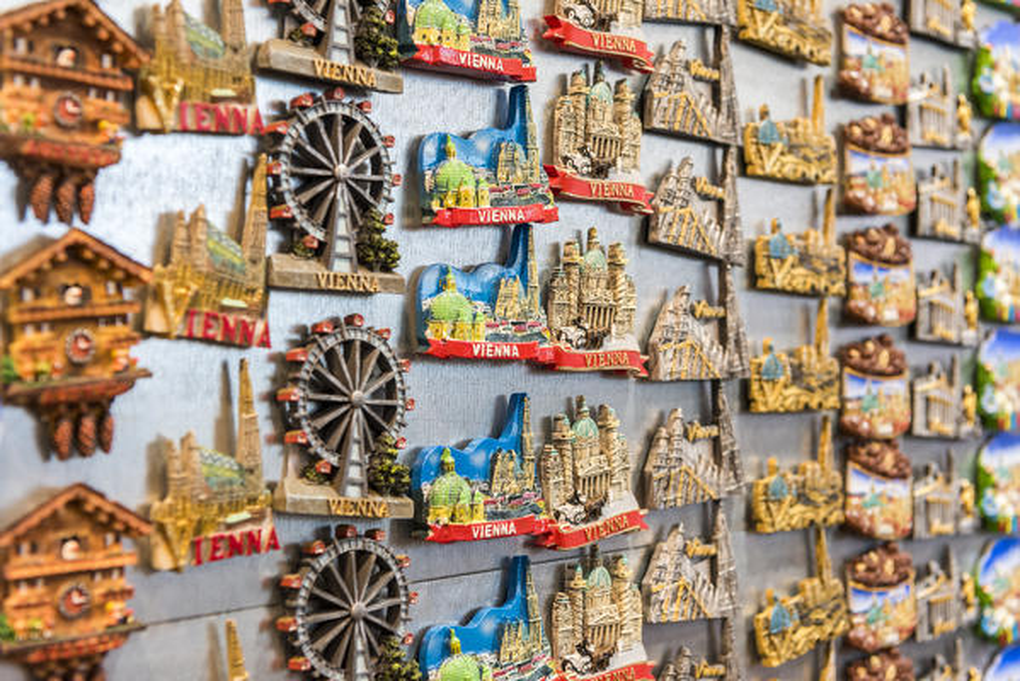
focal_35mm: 58
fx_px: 1644
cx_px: 510
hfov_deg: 34.5
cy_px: 340
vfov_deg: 23.4
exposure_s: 1/80
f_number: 5.6
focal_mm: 58
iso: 800
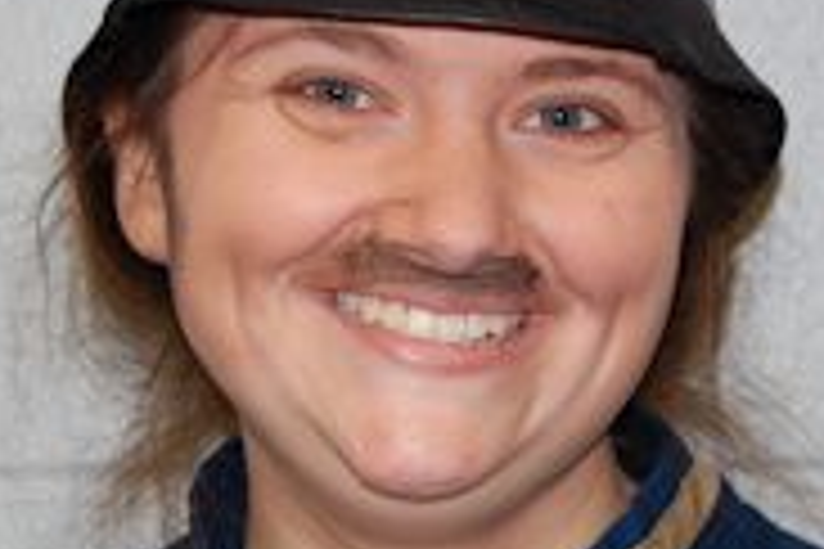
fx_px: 3548
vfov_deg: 8.9
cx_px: 414
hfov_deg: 13.2
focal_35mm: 155
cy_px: 245
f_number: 5.3
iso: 400
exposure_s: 1/60
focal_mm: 42
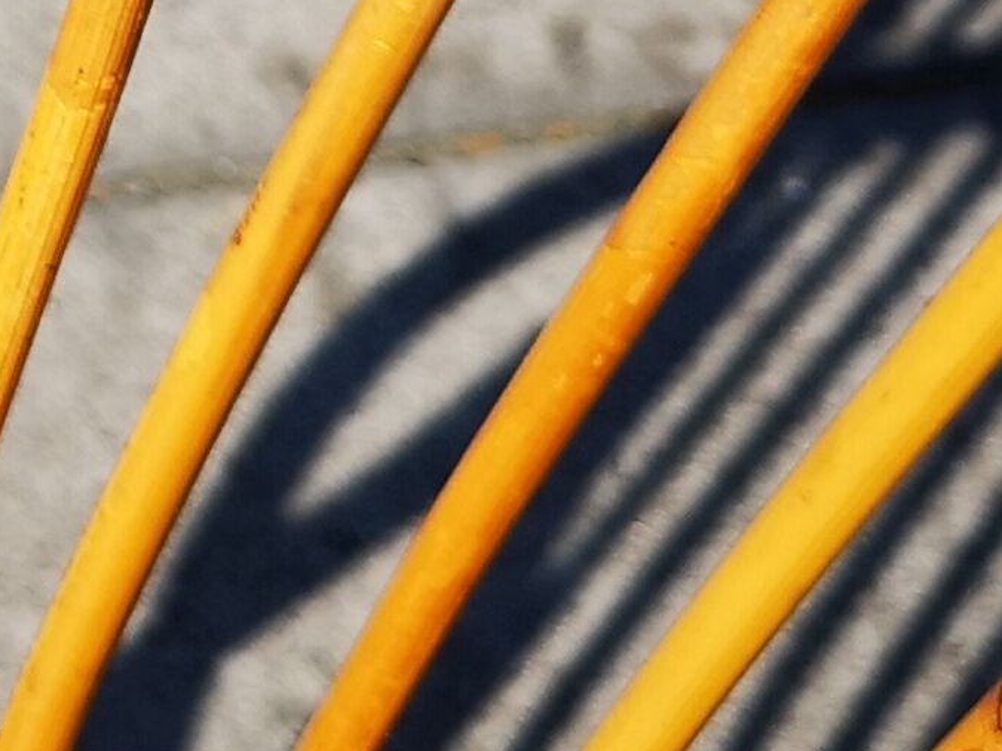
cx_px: -481
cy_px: -597
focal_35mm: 146
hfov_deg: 12.8
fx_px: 4225
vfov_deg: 9.7
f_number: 1.8
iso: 50
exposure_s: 1/1905
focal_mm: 5.58
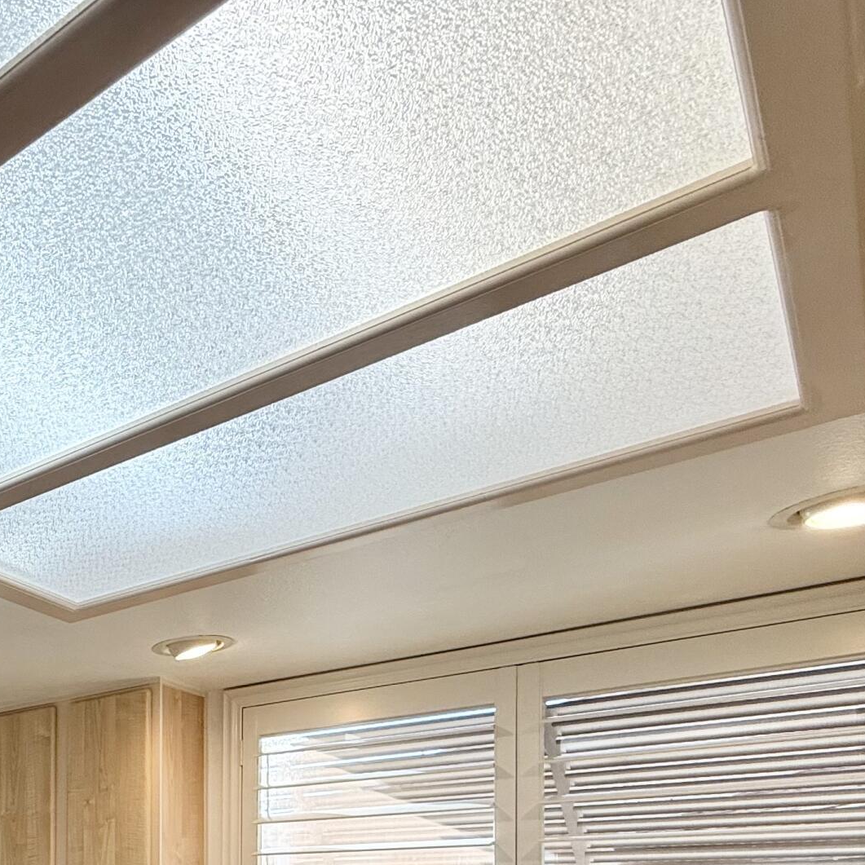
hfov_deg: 36.6
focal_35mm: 35
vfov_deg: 39.9
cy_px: 915
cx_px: -170
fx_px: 989
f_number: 2.2
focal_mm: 2.22
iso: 80
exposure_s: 1/120
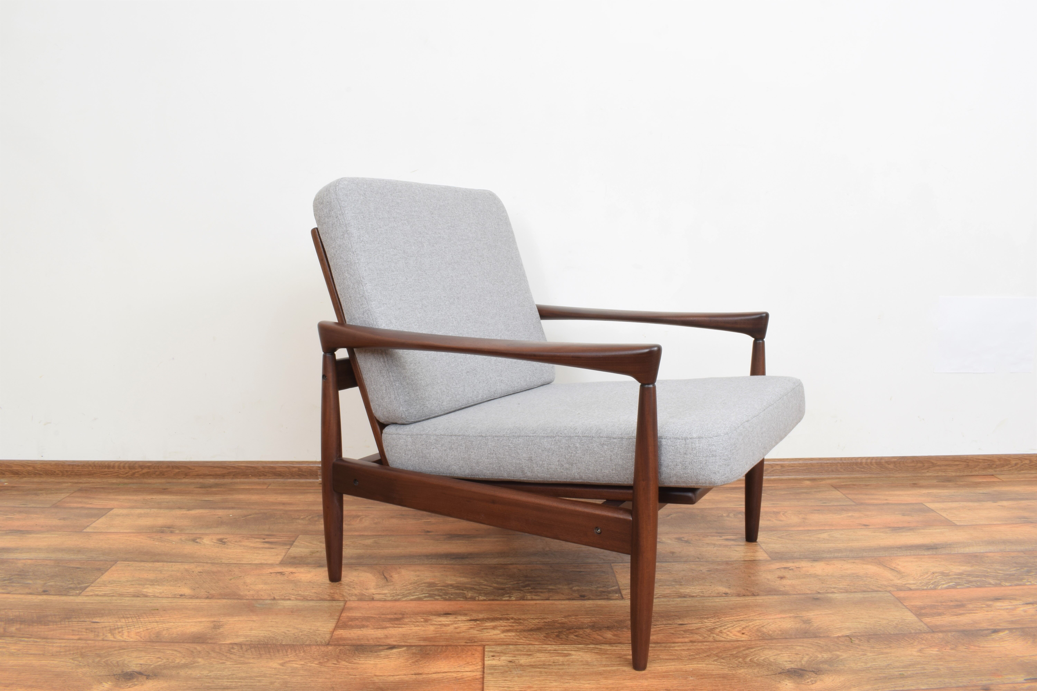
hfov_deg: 67.4
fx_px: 778
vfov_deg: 47.9
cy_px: 346
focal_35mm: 27
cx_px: 518
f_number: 22
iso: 100
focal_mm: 18
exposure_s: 5
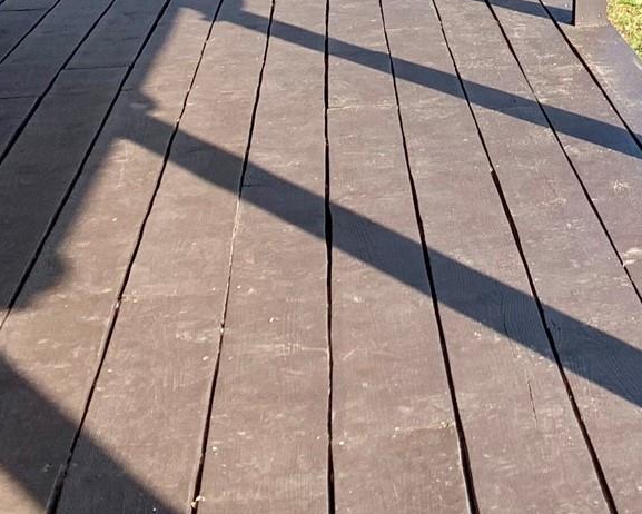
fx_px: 1711
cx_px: 891
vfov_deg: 15.8
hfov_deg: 19.2
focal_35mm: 90
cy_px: -248
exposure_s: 1/879
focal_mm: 4.25
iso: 25
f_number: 1.8
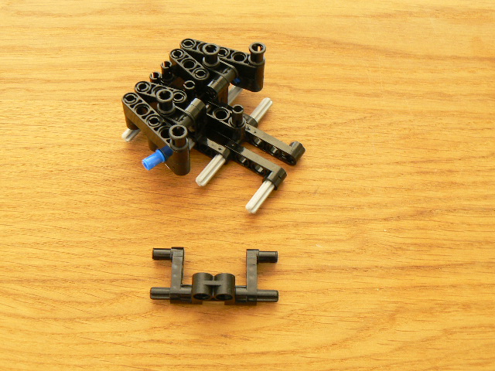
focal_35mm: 39
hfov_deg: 47.9
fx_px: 558
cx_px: 248
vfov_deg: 36.8
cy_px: 186
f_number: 5
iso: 100
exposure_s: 2
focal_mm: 6
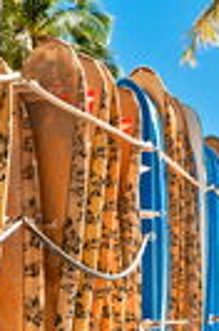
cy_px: 169
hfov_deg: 20.3
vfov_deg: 31.0
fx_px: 596
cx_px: 12
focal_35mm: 65
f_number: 13
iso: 200
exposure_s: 1/200
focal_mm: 12
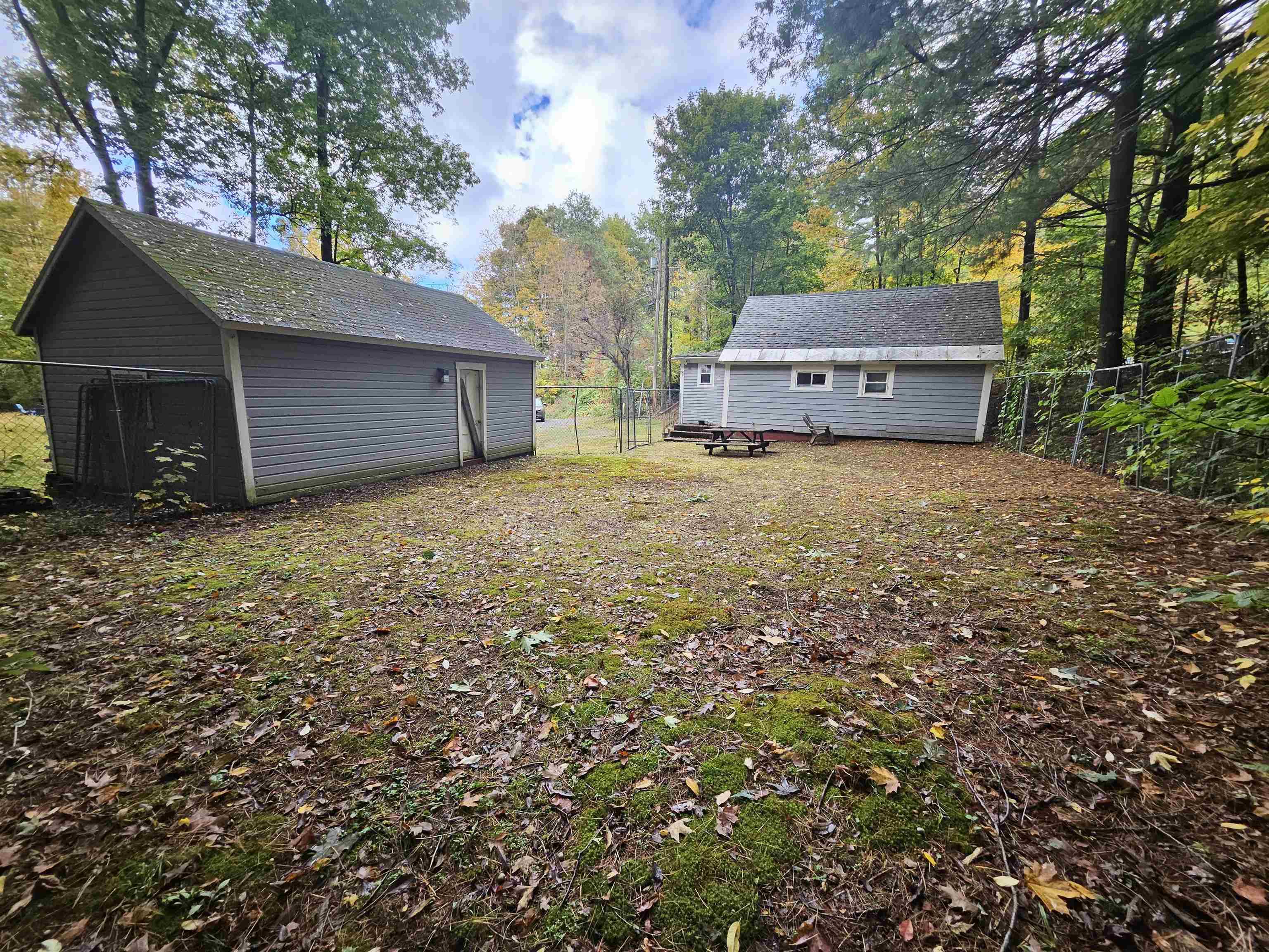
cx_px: 634
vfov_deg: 89.9
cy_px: 476
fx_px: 477
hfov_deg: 106.2
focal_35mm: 13
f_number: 2.2
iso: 80
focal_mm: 1.74
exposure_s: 1/207
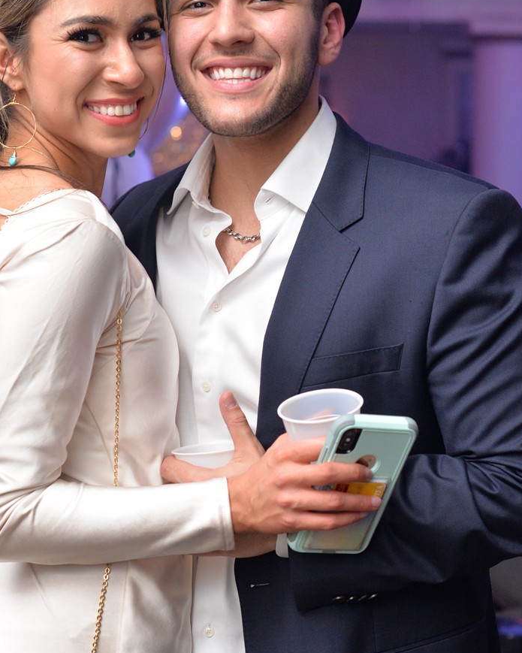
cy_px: 373
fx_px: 1565
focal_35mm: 81
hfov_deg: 18.9
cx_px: 231
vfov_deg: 23.5
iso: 2000
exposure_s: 1/125
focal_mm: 50
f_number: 4
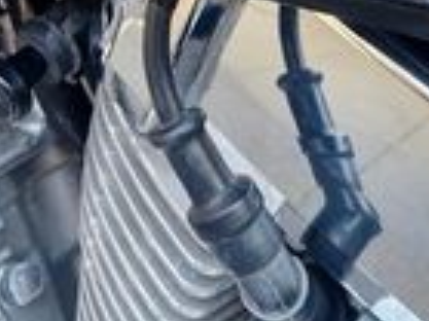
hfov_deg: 18.3
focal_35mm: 106
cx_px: 68
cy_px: -361
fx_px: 1313
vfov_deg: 12.1
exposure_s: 1/180
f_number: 1.8
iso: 250
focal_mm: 5.4
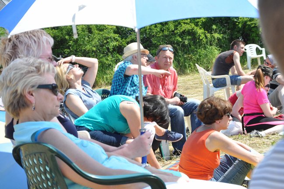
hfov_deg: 20.9
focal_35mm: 98
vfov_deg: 14.0
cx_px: 142
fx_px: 768
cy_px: 94
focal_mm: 65
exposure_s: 1/400
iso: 640
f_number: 13
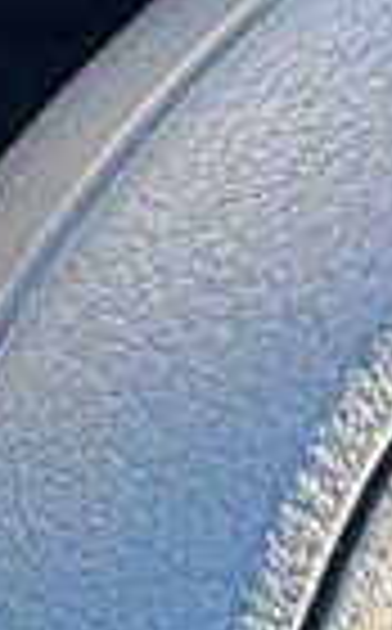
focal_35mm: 233
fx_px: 3999
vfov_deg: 8.9
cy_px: 788
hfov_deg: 5.2
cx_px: -1000
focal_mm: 6.76
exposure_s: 1/120
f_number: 1.78
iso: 100
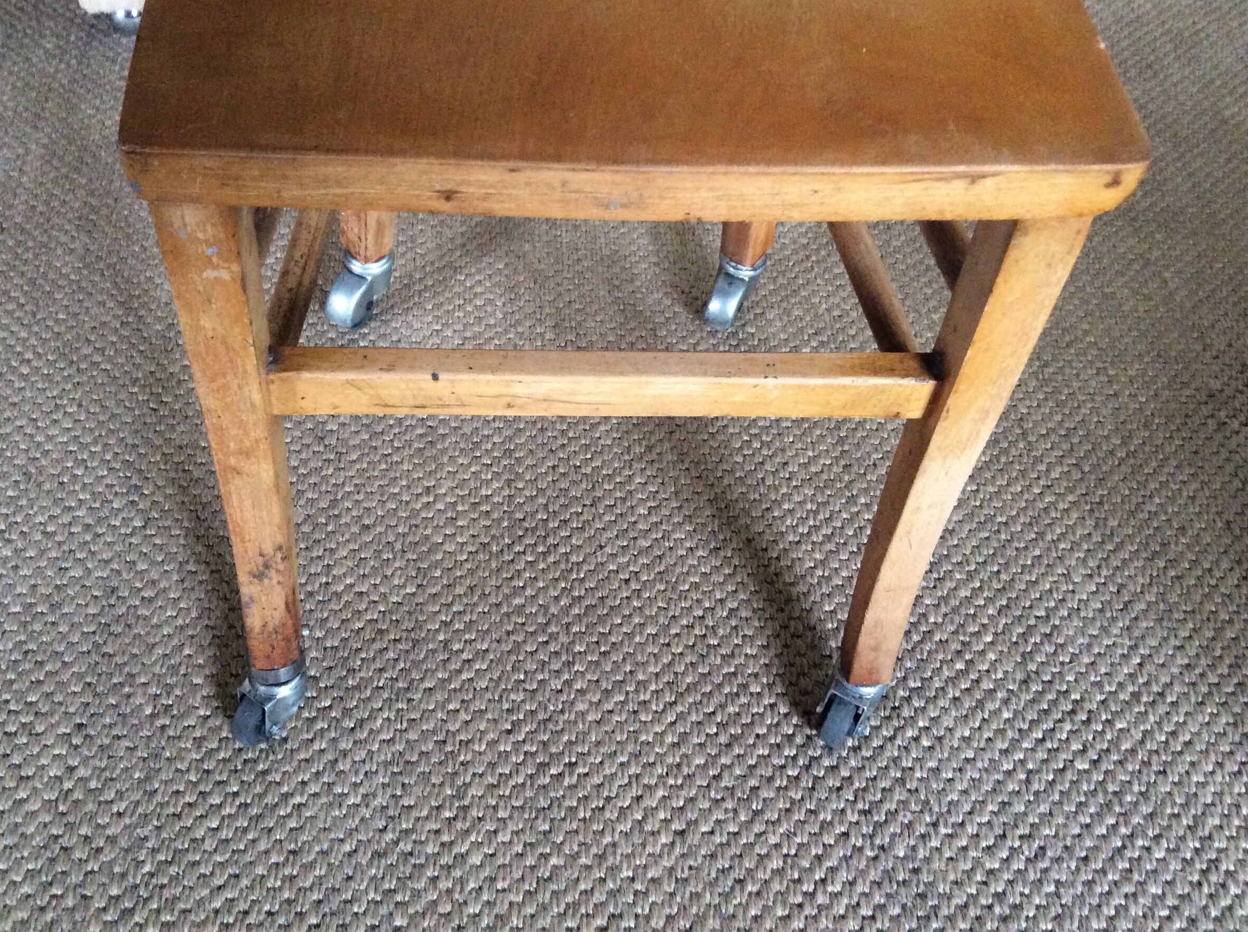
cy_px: 457
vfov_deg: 40.6
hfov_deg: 52.7
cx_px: 587
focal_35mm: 35
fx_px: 1260
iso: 320
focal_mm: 3.3
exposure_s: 1/25
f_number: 2.4
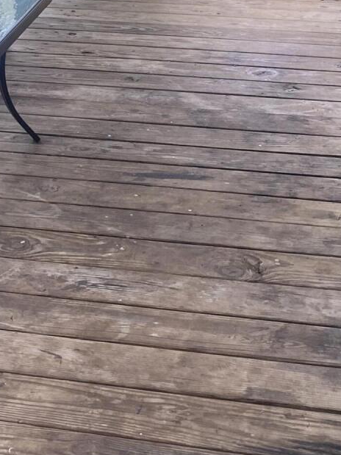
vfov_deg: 21.2
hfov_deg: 17.4
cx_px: 63
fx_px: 1104
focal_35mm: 84
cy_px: -132
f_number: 1.8
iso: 40
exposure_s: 1/121
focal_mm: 4.25
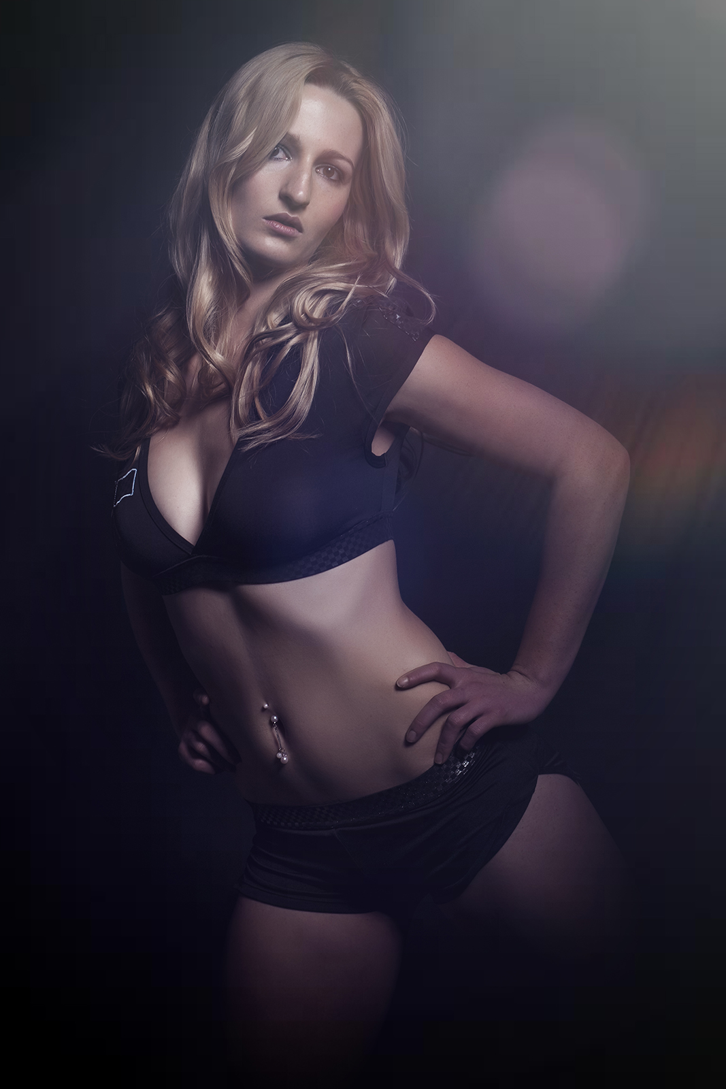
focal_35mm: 72
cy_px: 544
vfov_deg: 28.1
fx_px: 2177
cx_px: 363
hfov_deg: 18.9
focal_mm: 48
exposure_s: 1/200
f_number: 11
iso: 100
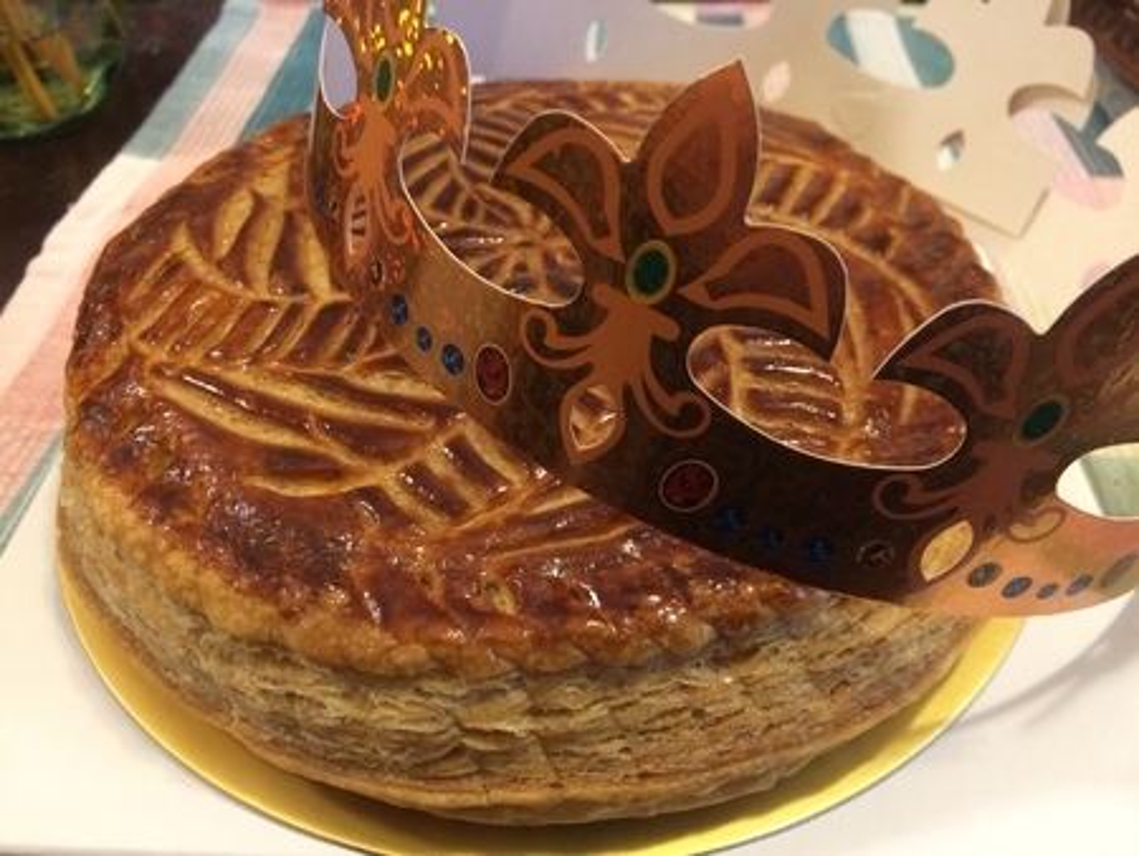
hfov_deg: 61.6
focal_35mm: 29
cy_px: 428
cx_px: 570
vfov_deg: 48.3
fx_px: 955
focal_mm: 4.15
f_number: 2.2
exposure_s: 1/20
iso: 250
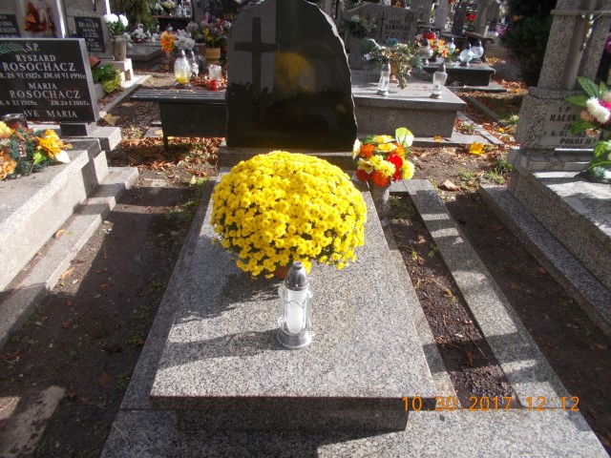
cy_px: 229
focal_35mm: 26
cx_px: 306
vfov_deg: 53.1
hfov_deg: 67.3
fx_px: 459
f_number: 3.2
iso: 80
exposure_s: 1/500
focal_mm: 4.6
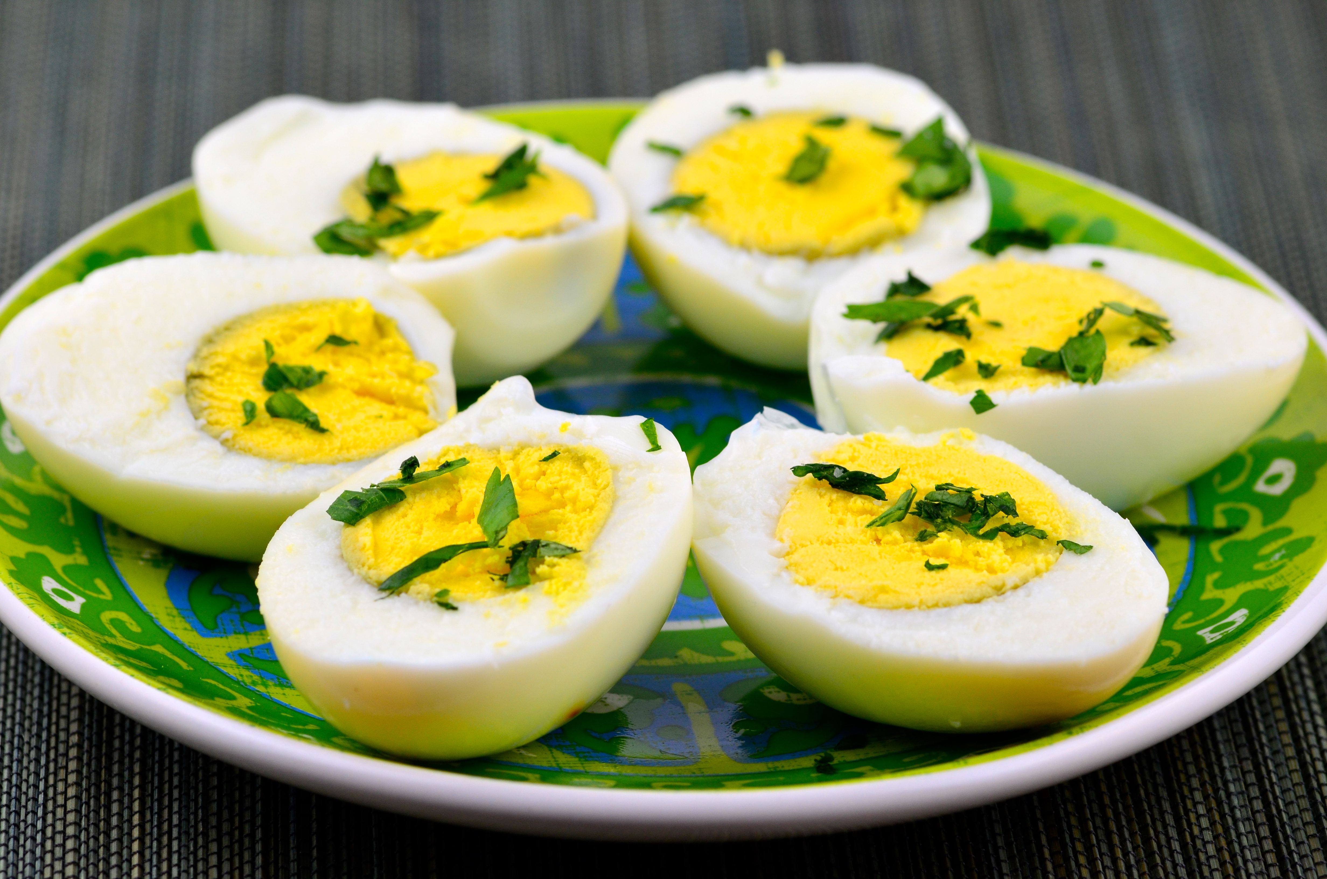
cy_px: 440
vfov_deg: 9.1
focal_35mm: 150
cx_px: 664
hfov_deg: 13.7
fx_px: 5518
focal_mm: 100
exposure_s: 1/125
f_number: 10
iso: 400
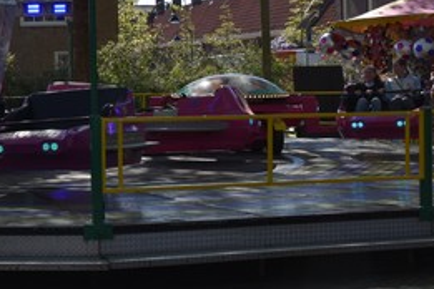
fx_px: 1218
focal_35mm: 101
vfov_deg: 13.5
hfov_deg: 19.1
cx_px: -86
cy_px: 54
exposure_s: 1/500
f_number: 8
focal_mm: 22
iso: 250
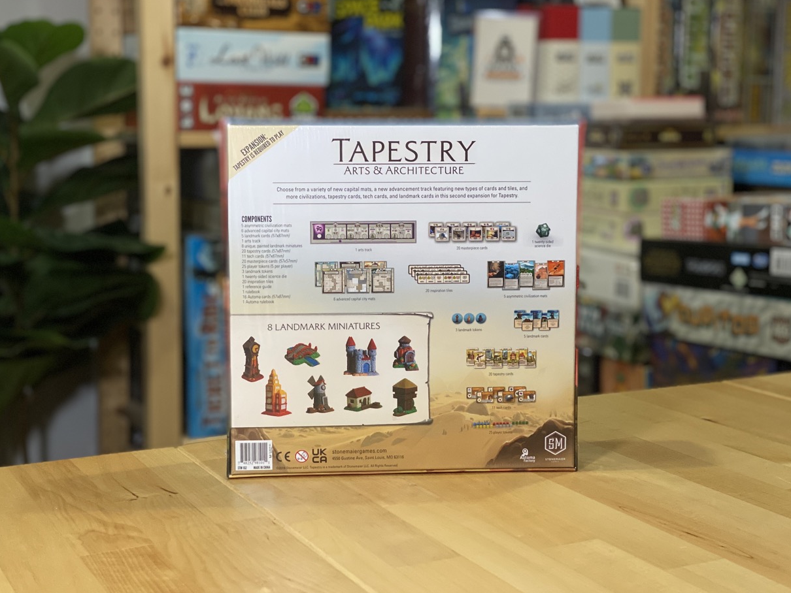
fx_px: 1257
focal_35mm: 55
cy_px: 284
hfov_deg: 34.9
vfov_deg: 26.6
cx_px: 397
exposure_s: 1/50
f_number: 2
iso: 125
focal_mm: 6
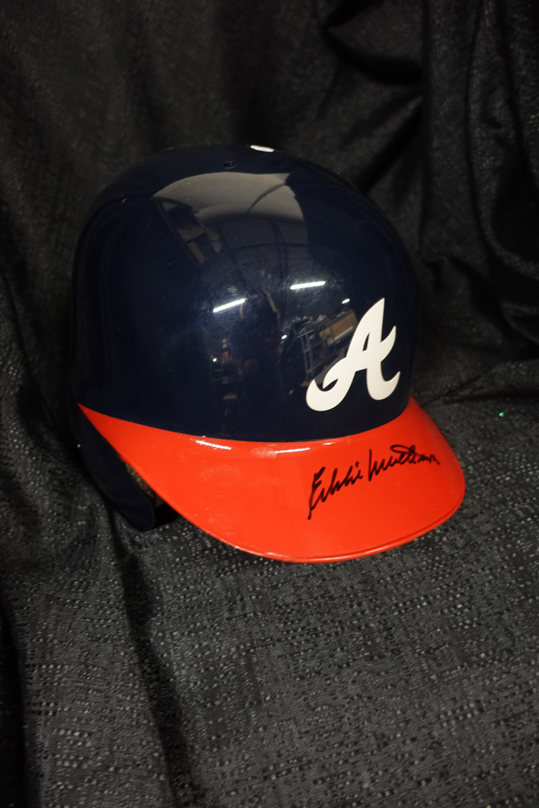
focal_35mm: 24
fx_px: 539
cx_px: 270
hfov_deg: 53.1
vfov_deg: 73.7
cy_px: 404
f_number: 1.8
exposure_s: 1/30
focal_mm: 9.4
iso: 320
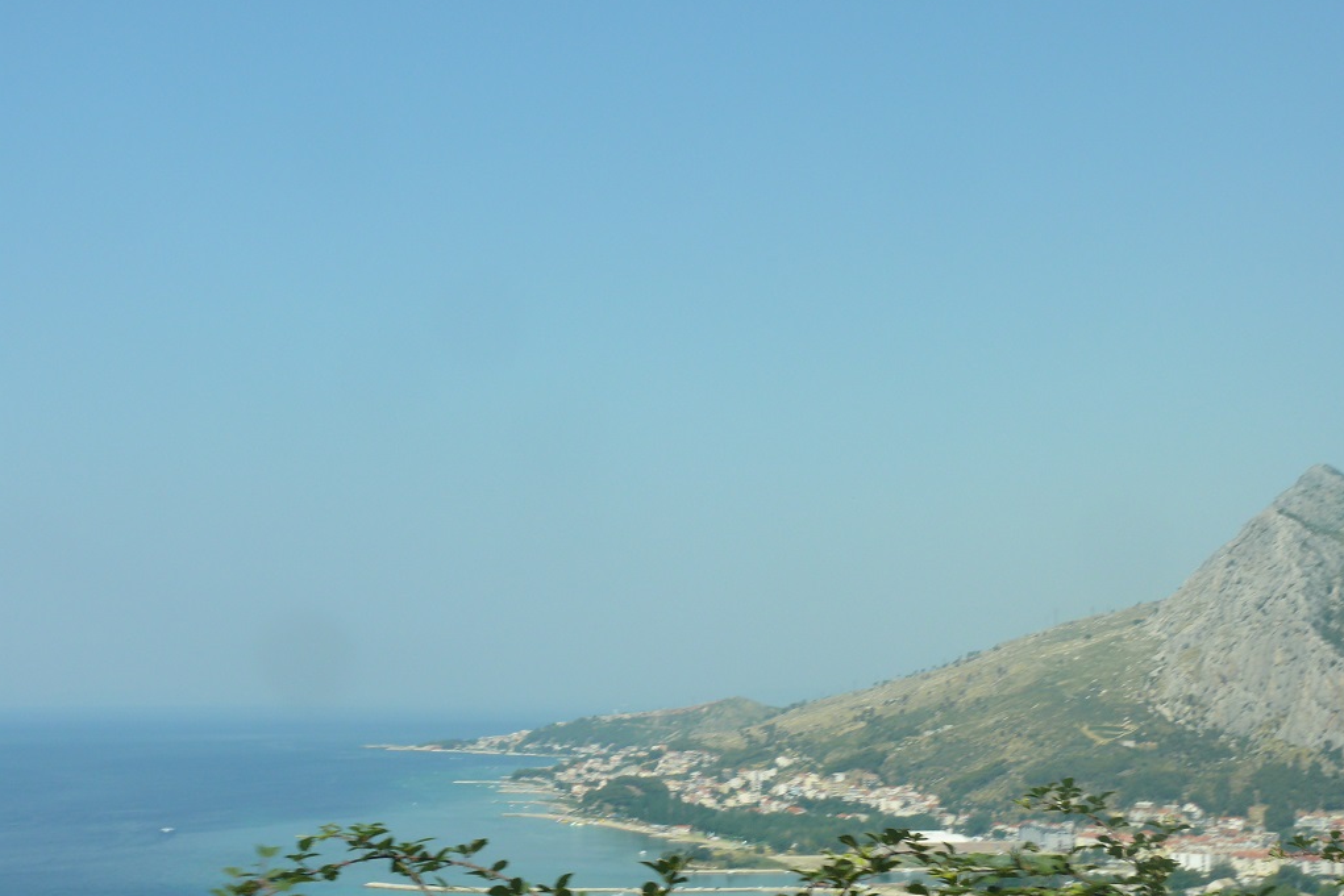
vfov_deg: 23.4
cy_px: 468
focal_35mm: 58
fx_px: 2165
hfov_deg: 34.5
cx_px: 719
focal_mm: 11
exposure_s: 1/400
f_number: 5.6
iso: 100
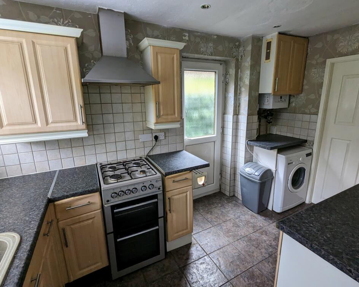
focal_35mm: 17
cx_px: 183
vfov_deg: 77.0
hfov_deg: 89.6
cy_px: 141
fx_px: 181
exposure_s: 1/51.6
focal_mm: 2.35
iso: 292
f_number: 2.2
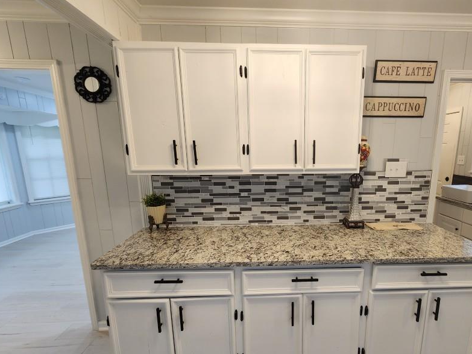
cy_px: 201
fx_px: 232
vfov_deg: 74.3
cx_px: 282
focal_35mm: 17
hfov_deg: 89.9
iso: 125
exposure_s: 1/60
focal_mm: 2.2
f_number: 2.2
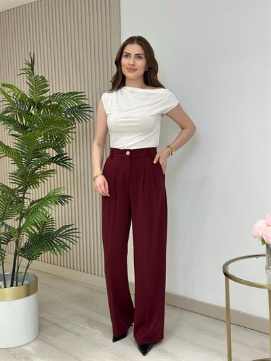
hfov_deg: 30.3
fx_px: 501
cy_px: 180
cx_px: 136
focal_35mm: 48
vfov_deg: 39.6
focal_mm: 6.86
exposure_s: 1/164
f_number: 1.78
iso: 64
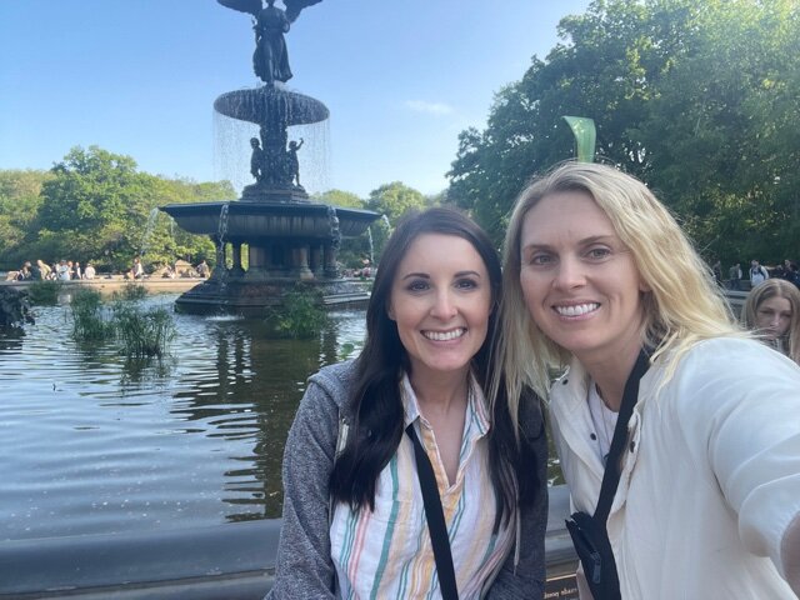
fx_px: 532
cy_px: 300
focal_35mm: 23
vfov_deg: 58.9
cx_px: 400
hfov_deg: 73.9
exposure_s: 1/128
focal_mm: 2.71
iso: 25
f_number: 2.2
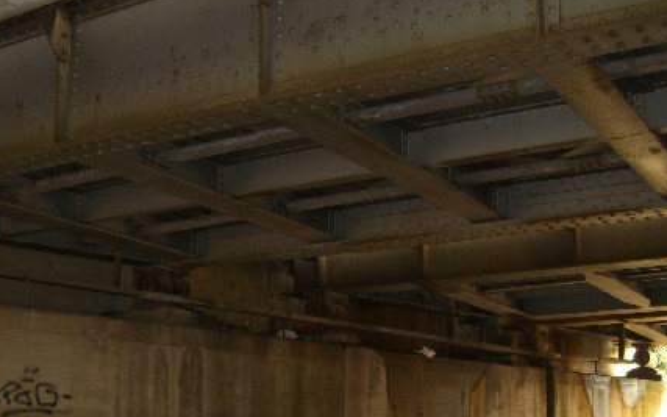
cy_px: 333
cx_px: 291
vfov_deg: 23.2
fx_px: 1000
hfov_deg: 36.8
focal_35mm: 55
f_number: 2.8
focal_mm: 7.9
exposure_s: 1/60
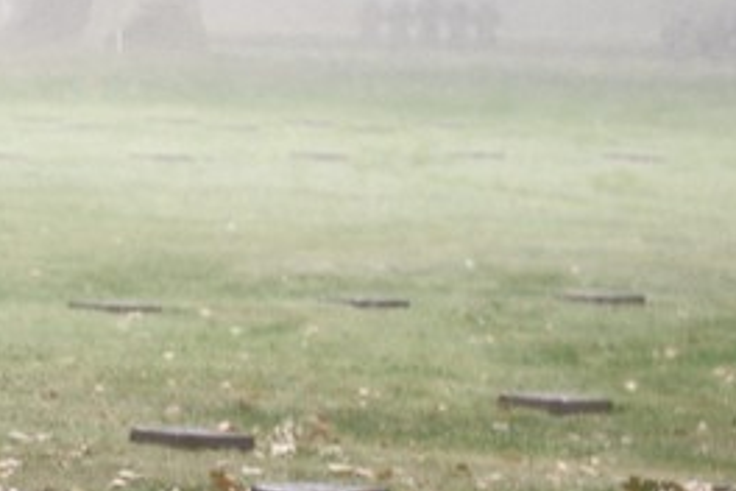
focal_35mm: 424
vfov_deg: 3.2
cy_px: 444
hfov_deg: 4.7
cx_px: -1310
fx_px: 8668
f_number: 6.3
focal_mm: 70
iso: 800
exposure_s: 1/160
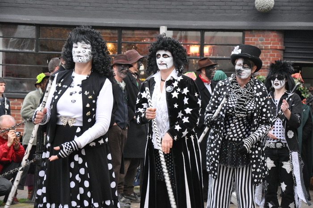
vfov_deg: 12.1
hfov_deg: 18.2
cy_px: 104
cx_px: 156
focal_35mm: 112
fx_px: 977
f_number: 5.6
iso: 1600
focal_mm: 75
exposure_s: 1/250
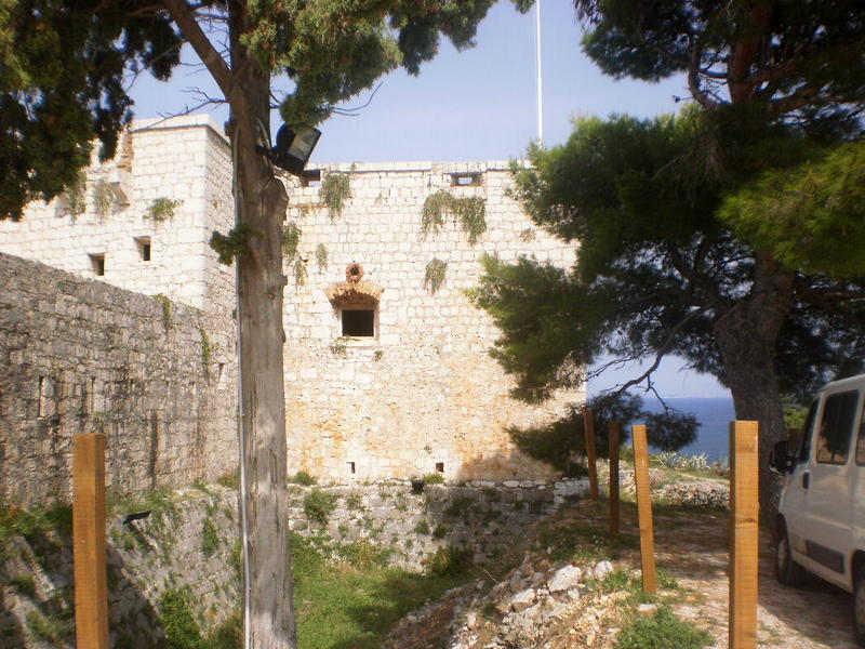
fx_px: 950
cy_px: 324
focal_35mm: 38
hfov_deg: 49.0
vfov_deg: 37.7
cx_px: 432
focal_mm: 6.3
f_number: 4.6
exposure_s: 1/1000
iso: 100
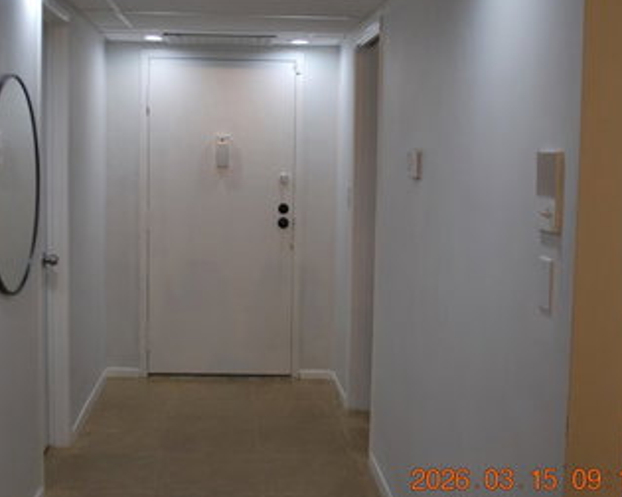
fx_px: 865
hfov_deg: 39.4
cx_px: 263
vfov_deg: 32.0
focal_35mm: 47
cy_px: 211
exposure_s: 1/80
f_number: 4.5
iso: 200
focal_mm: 22
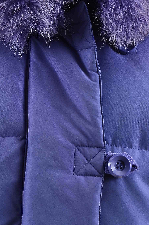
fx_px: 2176
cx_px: 51
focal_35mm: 349
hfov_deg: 3.9
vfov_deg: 5.9
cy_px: 41
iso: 160
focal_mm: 105
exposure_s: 1/80
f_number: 8
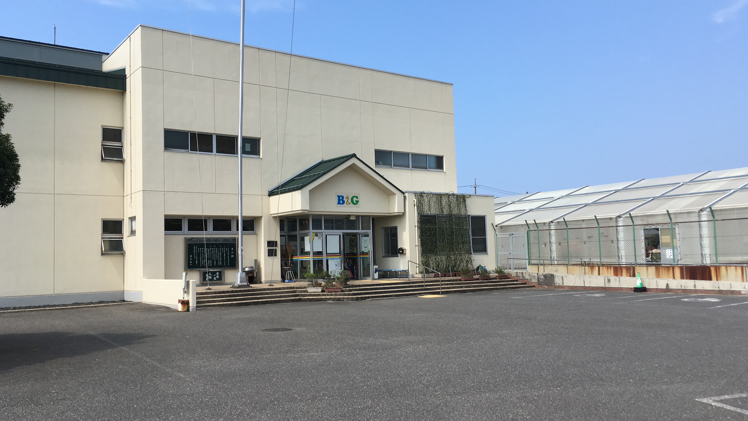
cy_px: 207
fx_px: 635
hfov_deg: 61.0
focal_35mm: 32
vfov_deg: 36.7
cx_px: 370
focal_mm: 4.15
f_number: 2.2
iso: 25
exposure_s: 1/1026
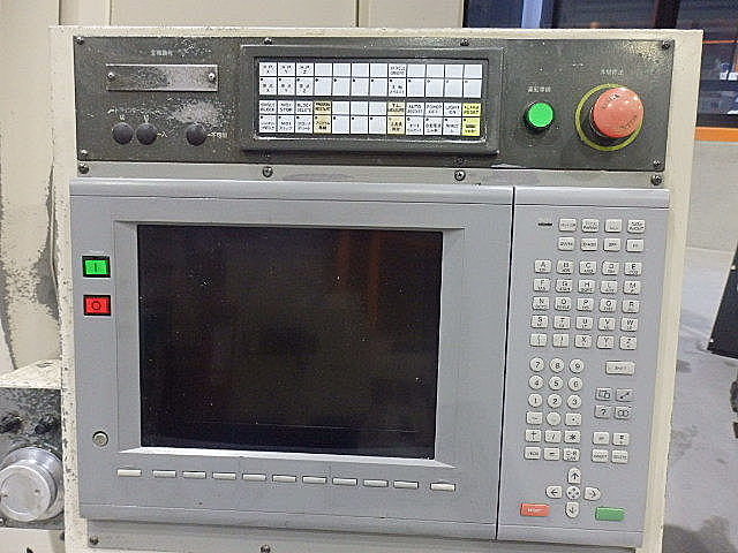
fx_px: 533
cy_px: 276
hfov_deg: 69.4
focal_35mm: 25
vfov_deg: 54.9
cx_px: 369
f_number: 3
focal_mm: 4.5
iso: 800
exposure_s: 1/30
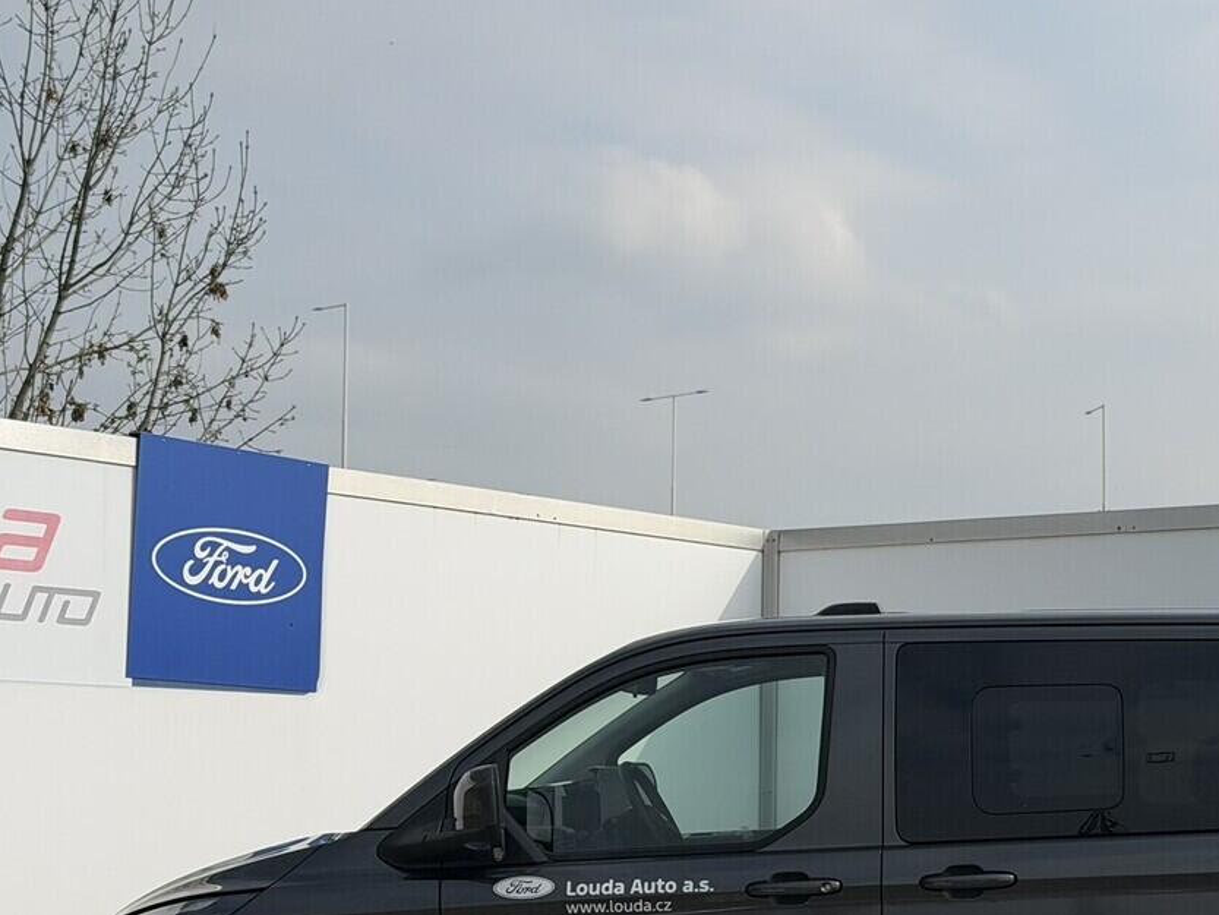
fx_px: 2923
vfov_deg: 17.7
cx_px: 1030
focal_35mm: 83
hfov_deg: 23.1
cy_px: 637
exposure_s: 1/9901
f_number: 1.78
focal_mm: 6.76
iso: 64
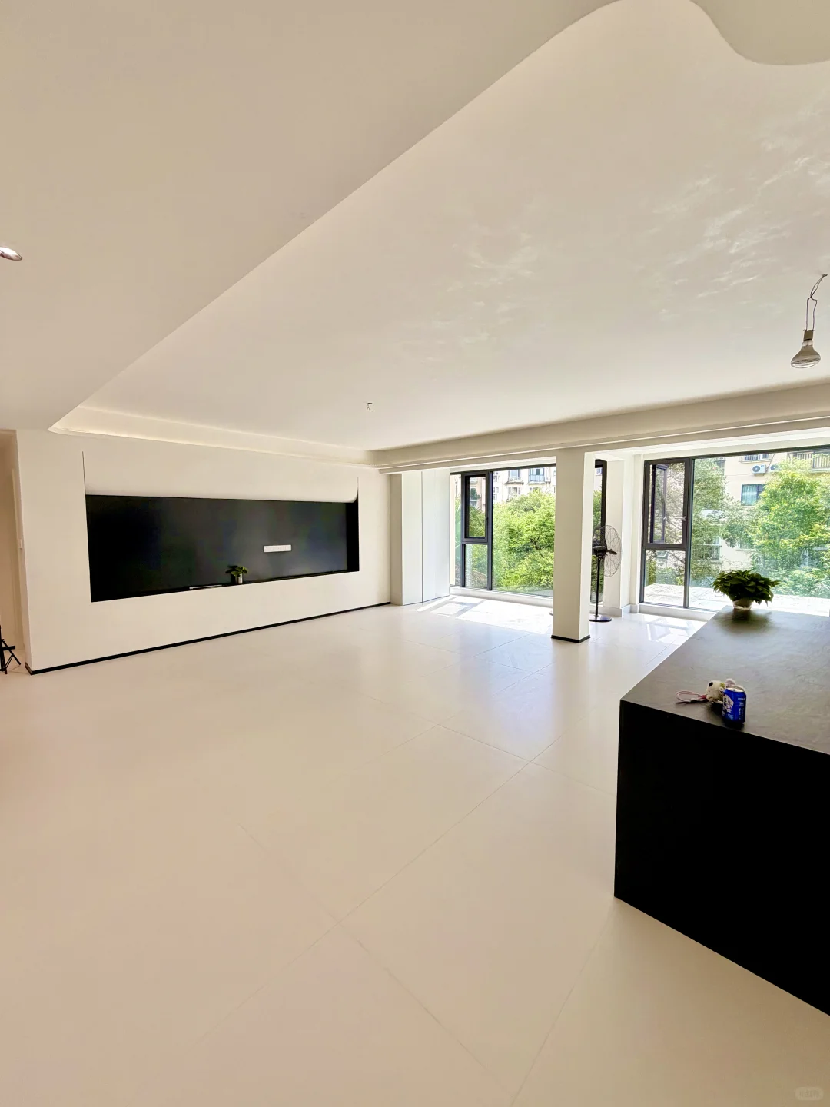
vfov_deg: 102.1
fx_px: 448
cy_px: 554
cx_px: 415
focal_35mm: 14
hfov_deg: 85.7
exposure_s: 1/479
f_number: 2.2
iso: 64
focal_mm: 2.22
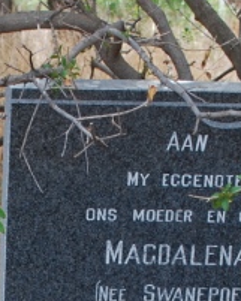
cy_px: 383
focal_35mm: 187
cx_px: -9
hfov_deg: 8.2
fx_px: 1666
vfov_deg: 10.1
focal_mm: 26
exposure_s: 1/125
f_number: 5.6
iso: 140
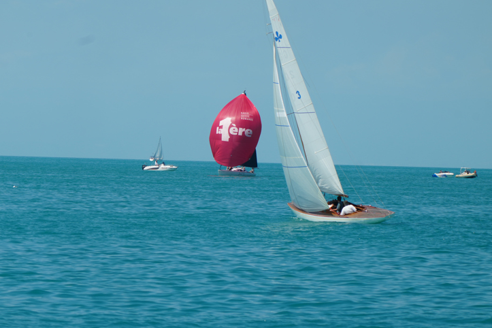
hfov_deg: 6.2
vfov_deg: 4.1
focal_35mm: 332
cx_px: 128
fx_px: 4537
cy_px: 129
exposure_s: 1/250
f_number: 10
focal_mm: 200
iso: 100
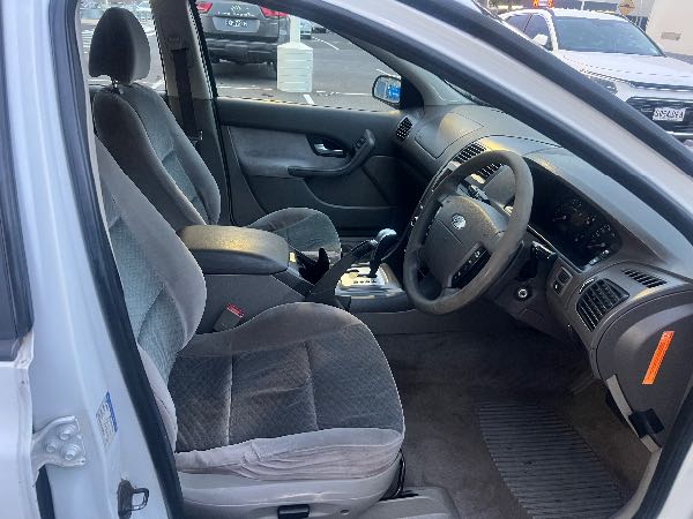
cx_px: 346
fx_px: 521
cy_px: 260
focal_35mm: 26
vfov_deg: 53.1
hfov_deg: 67.3
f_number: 1.5
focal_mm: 5.7
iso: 500
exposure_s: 1/49
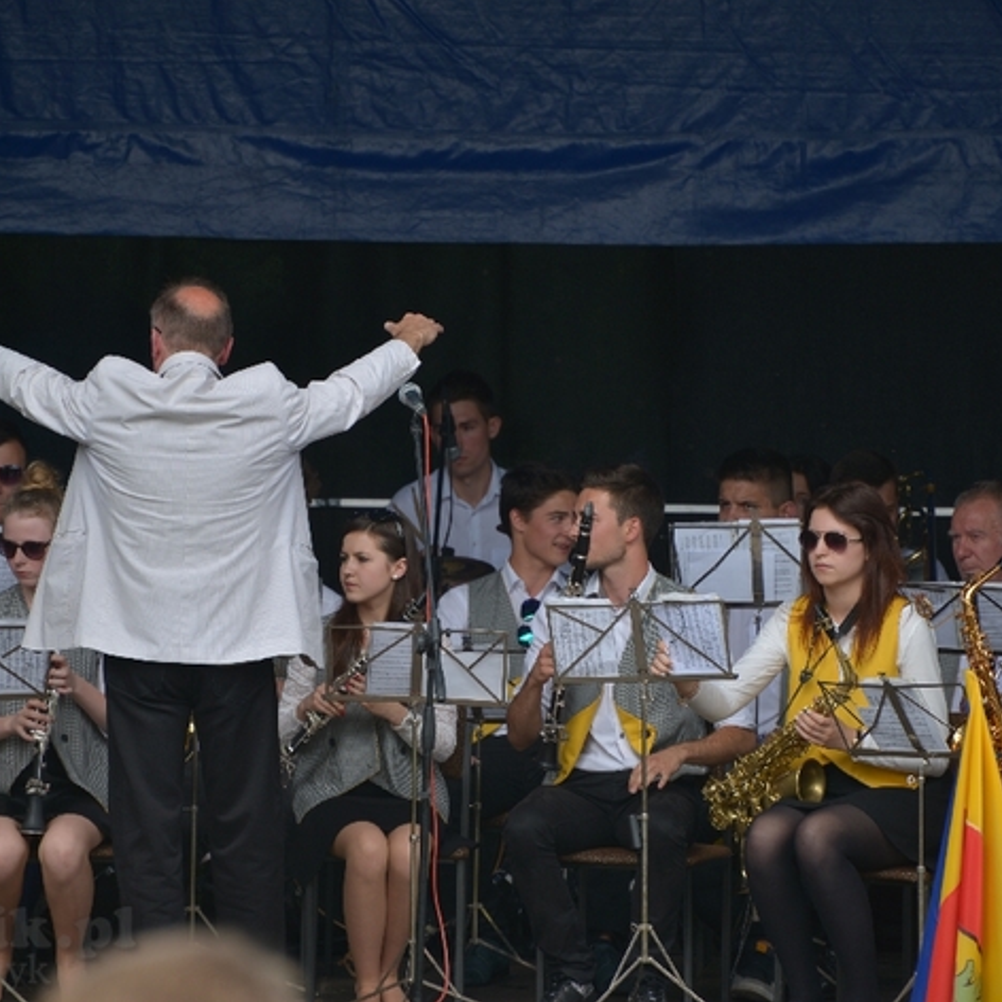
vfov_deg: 4.6
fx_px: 12576
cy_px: 501
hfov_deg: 4.6
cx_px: 509
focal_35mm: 384
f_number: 5.6
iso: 100
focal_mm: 300
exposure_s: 1/250
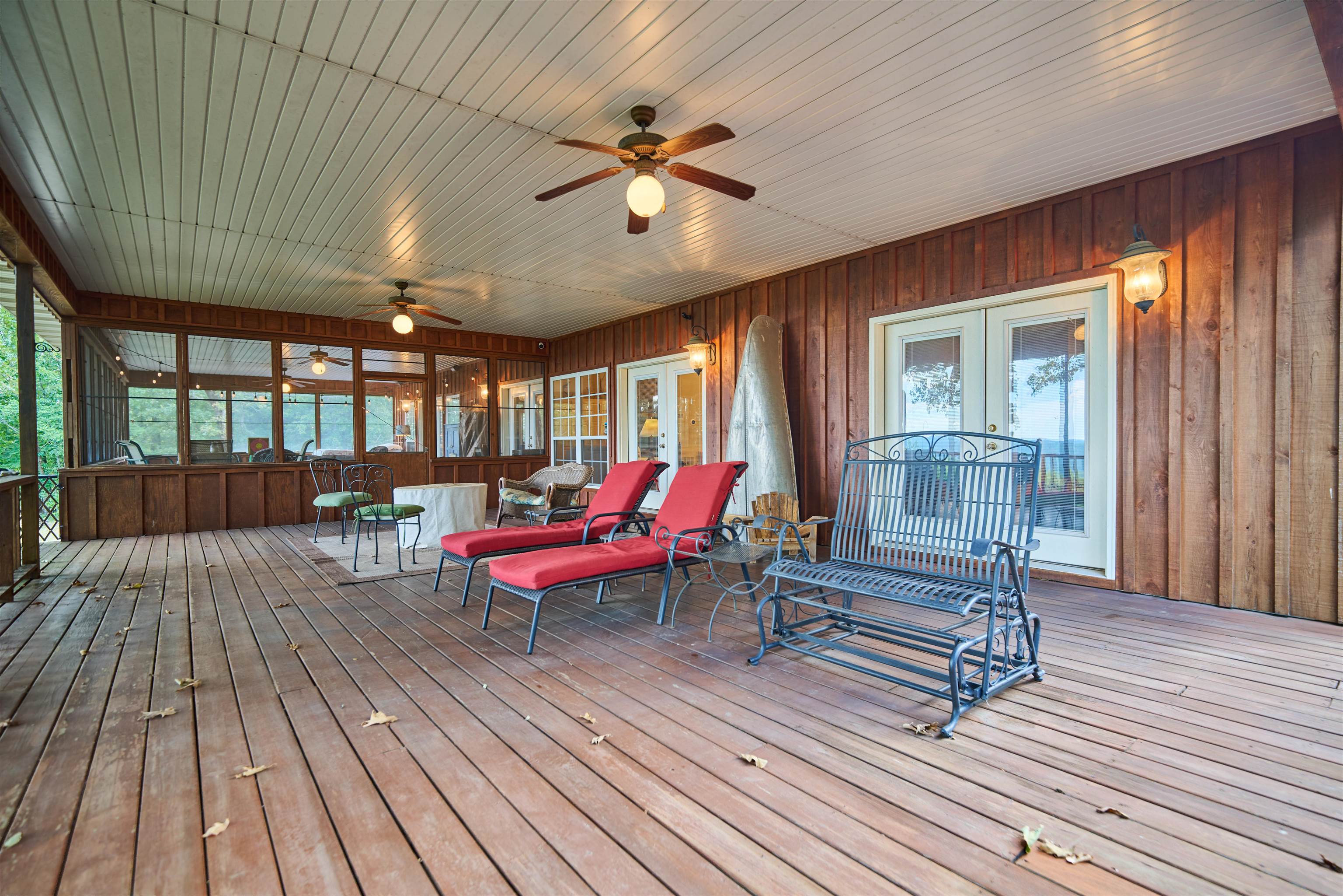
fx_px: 597
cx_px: 672
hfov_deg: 96.7
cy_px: 448
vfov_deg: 73.7
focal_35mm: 16
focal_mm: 16
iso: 640
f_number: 3.2
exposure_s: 1/20
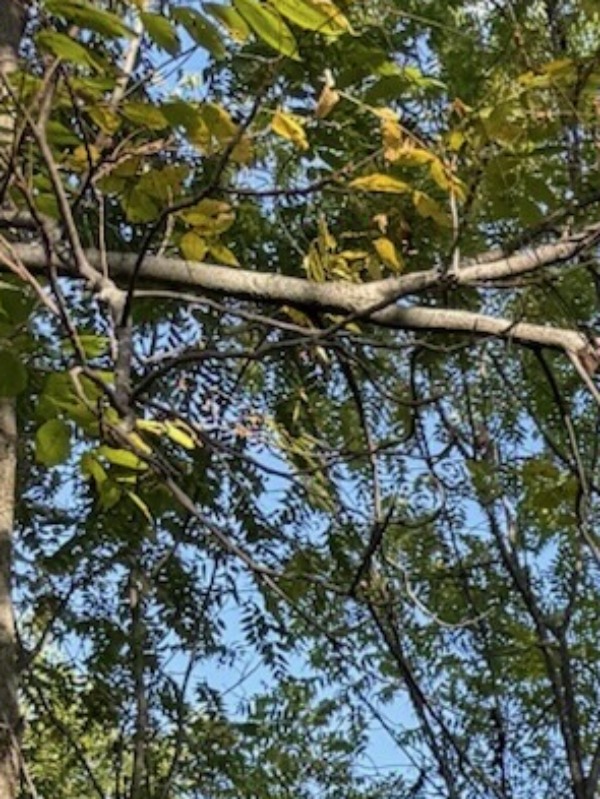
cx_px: 1340
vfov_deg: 12.8
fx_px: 2887
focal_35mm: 125
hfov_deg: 10.5
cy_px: 1809
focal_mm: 6.76
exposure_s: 1/677
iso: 100
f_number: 1.78
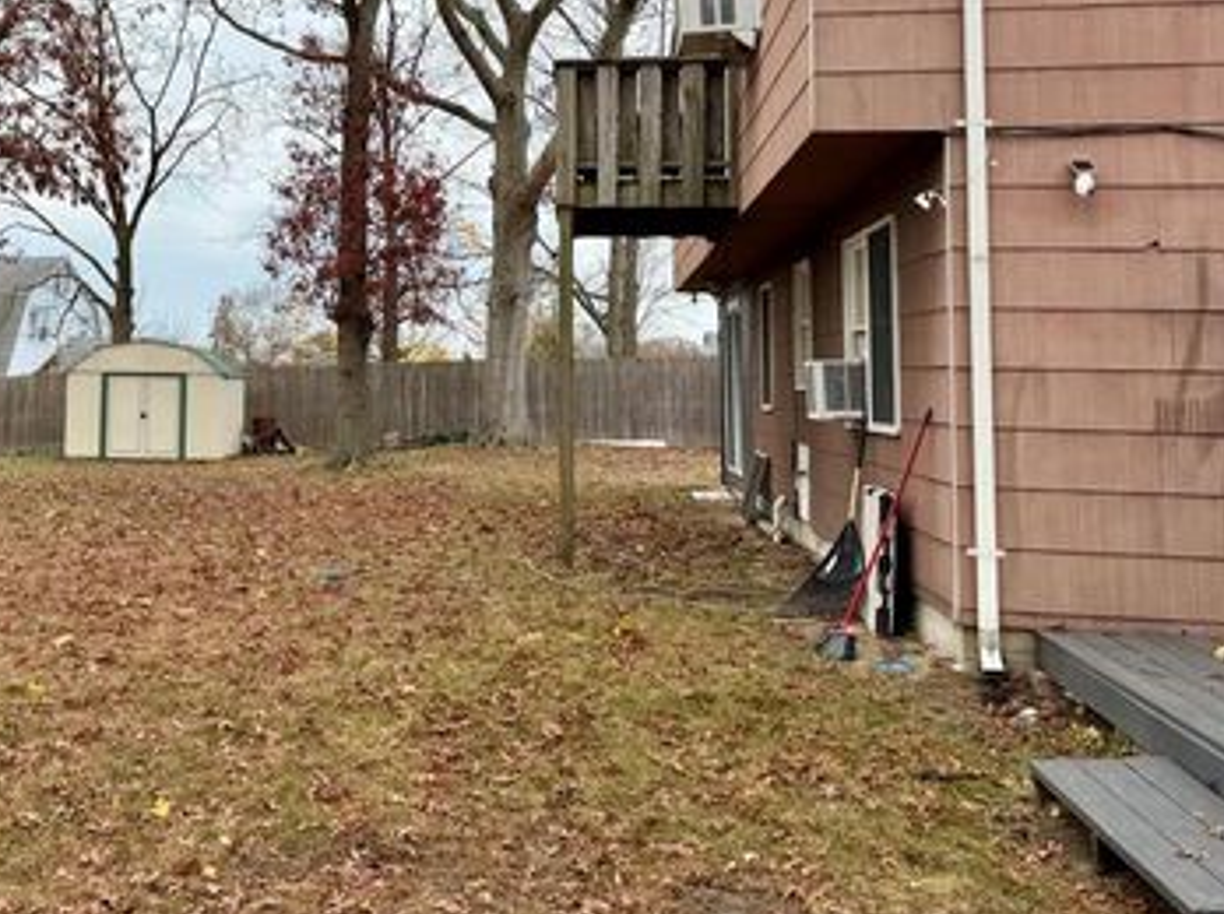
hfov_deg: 43.8
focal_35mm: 41
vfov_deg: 34.2
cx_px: 257
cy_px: 216
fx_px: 1448
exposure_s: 1/1493
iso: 80
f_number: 1.78
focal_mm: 6.76
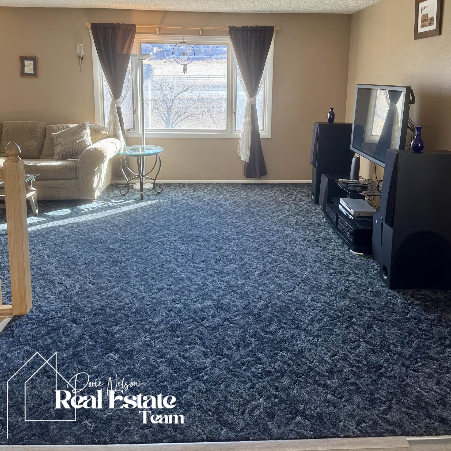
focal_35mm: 29
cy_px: 146
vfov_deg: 54.4
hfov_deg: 55.6
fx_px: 427
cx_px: 229
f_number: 1.78
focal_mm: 6.76
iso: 64
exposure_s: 1/120
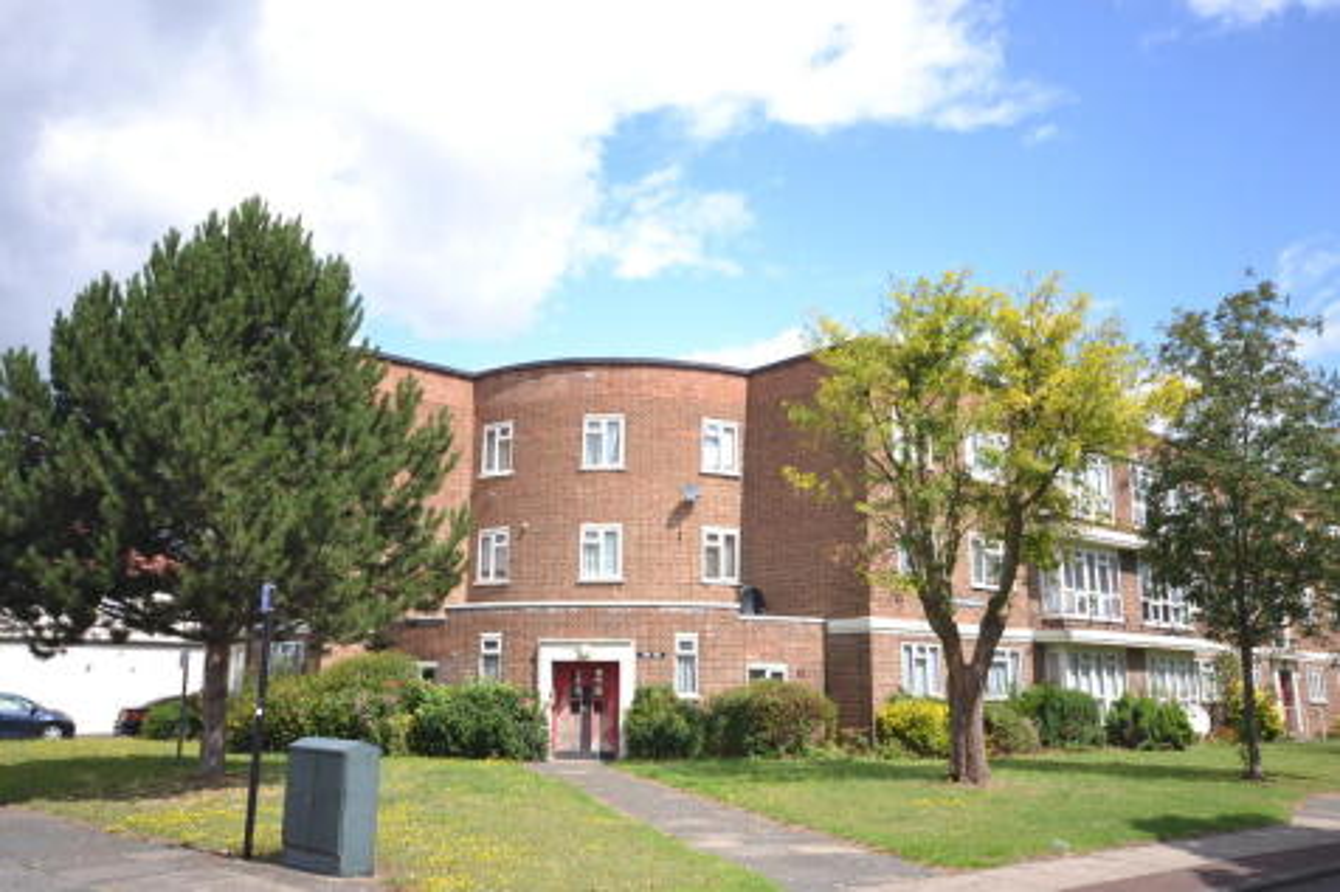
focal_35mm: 30
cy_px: 446
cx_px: 670
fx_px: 1116
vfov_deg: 43.6
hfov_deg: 61.9
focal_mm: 20
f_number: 5.6
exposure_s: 1/200
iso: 100
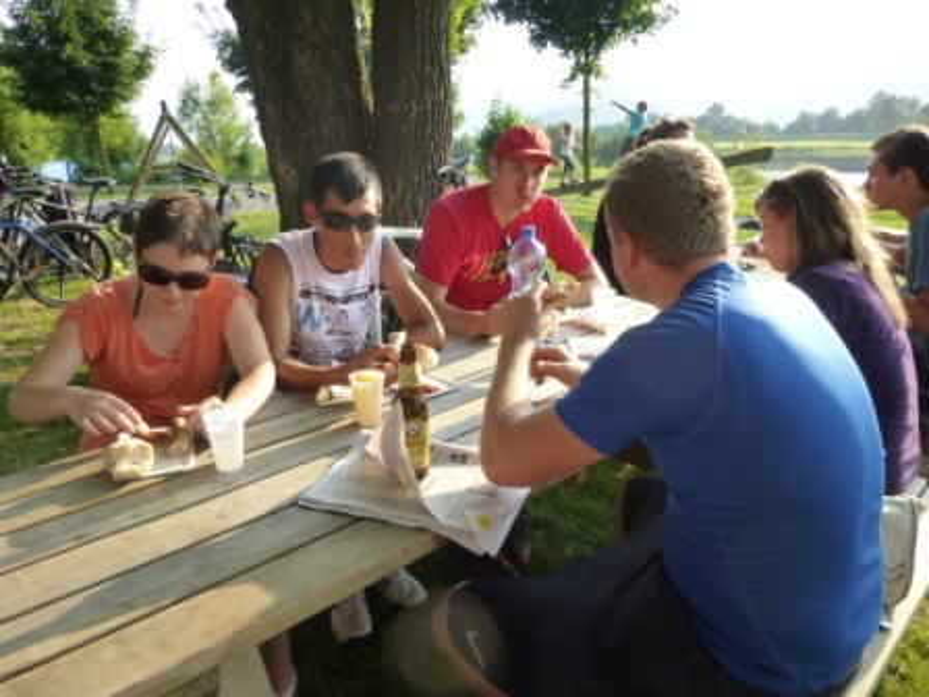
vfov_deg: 54.9
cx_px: 464
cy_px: 348
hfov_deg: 69.4
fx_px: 671
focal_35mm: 25
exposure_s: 1/250
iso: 160
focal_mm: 4.5
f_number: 3.1
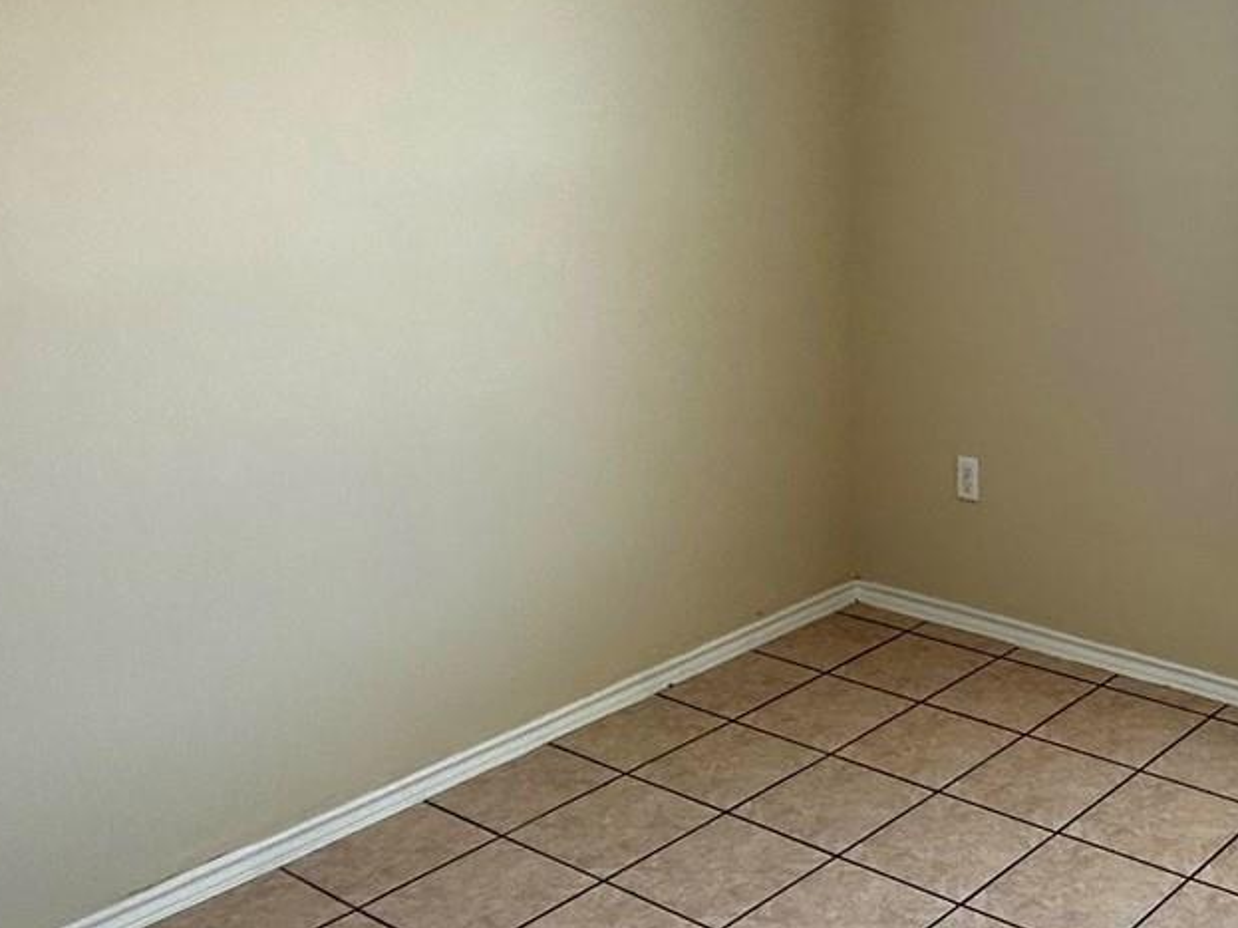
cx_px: 1115
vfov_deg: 29.2
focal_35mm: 46
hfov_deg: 38.4
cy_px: -22
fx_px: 1645
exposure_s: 1/120
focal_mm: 2.22
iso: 64
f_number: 2.2
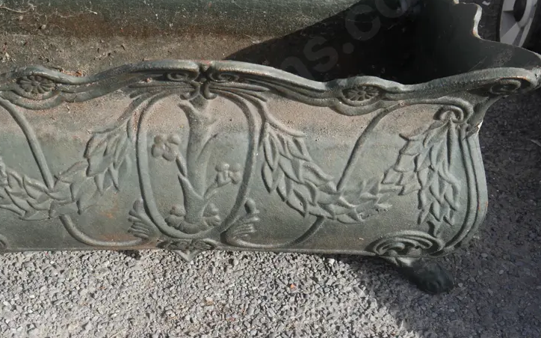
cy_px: 166
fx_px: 707
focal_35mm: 48
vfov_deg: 26.8
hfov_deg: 41.2
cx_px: 171
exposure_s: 1/320
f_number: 6.3
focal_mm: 16
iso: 200
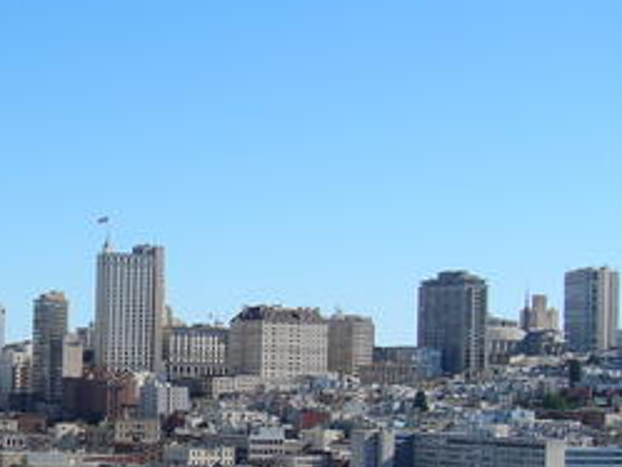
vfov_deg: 16.4
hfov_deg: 20.8
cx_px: -55
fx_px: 1618
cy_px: 347
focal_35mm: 90
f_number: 8
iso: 50
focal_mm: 5.8
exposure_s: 1/160
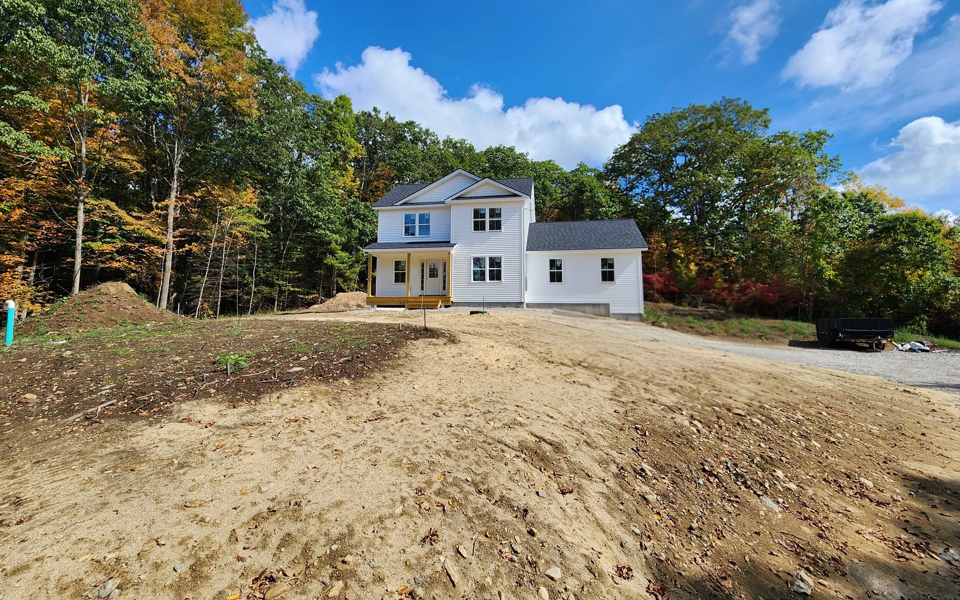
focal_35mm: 14
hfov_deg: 105.3
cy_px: 272
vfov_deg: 78.4
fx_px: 366
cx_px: 480
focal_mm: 2.2
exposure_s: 1/2000
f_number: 2.2
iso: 50
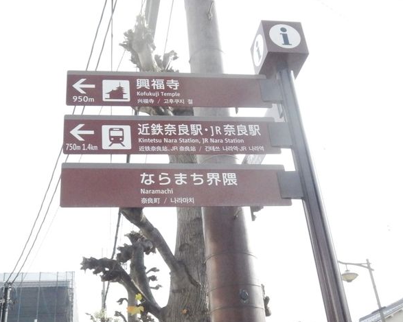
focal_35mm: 40
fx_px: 477
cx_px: 182
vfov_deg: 37.3
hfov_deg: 45.8
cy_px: 163
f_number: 7.2
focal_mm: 6.8
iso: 3200
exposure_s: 1/2000
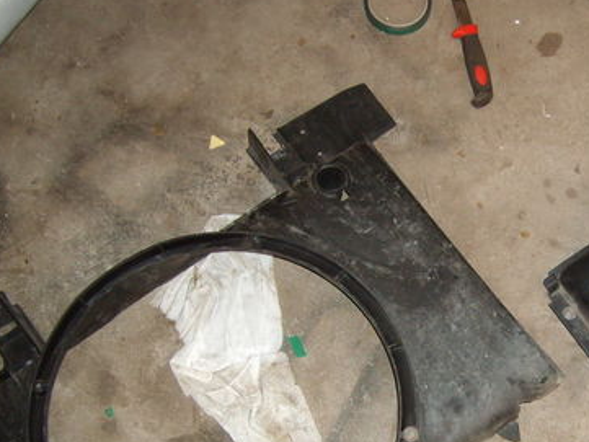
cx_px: 480
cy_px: 344
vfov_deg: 23.4
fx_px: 1055
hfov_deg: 30.4
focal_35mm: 62
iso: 100
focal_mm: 5.8
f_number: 2.8
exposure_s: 1/45
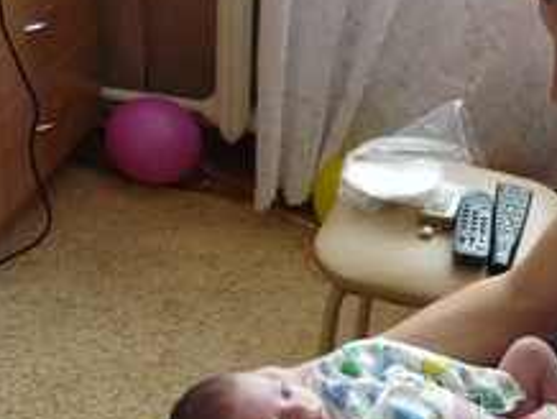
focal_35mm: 68
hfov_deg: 27.0
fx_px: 1095
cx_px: 549
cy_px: 273
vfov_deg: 21.6
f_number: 2.8
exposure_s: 1/60
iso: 400
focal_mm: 5.5
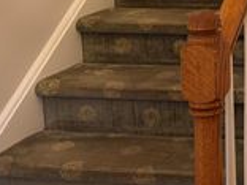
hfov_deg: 21.0
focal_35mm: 77
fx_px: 549
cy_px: -32
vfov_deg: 18.2
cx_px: 382
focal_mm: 6.76
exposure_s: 1/120
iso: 200
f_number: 1.78
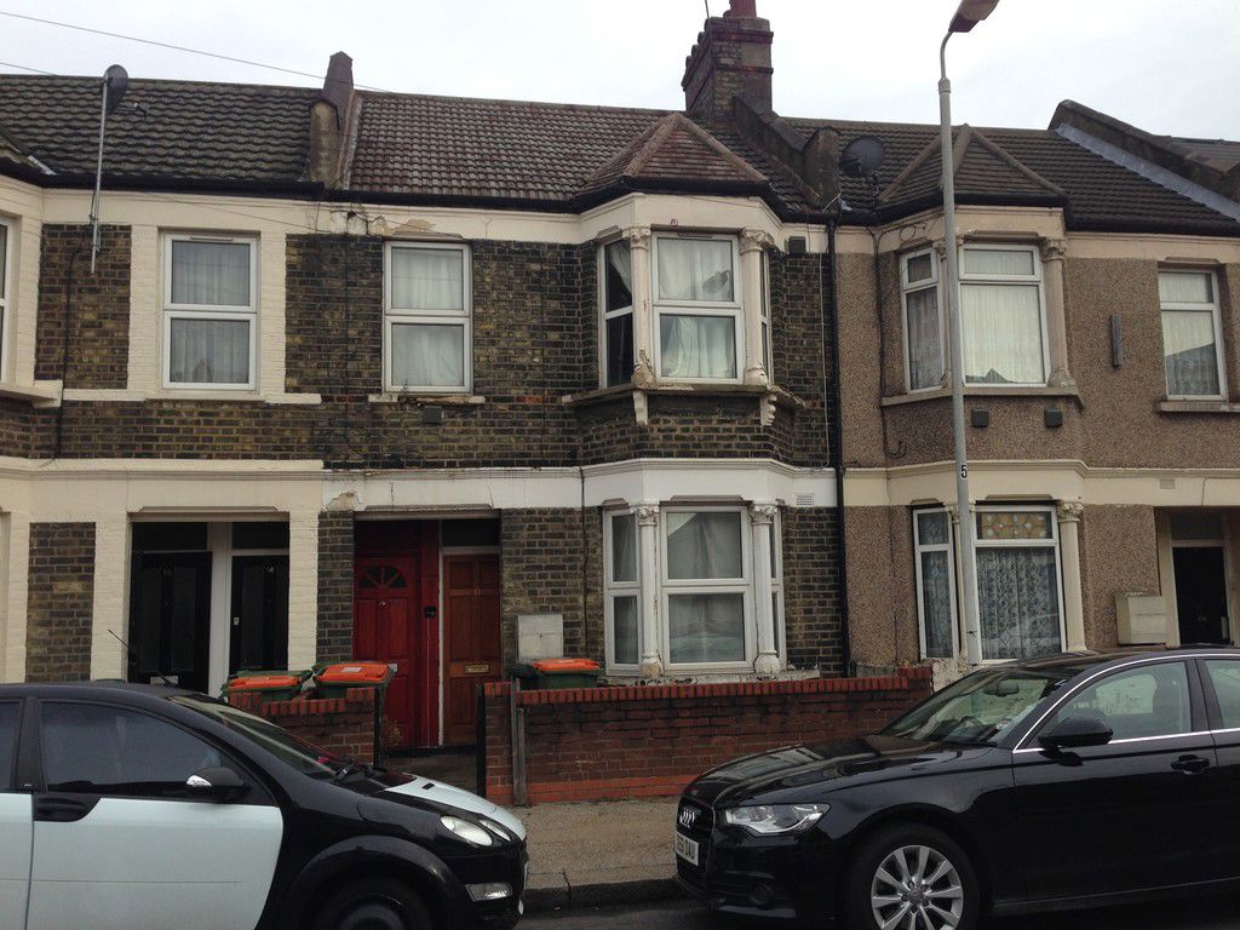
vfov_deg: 42.9
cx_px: 620
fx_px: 1182
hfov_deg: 55.4
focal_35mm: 33
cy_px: 465
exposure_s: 1/570
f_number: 2.4
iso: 50
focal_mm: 4.12
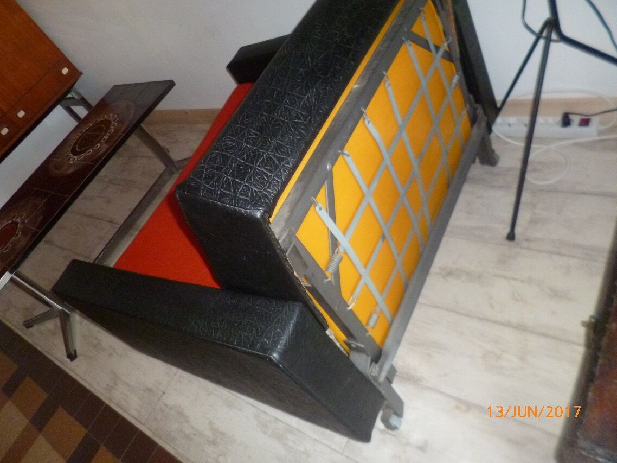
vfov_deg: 51.2
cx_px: 278
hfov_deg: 65.2
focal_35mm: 27
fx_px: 481
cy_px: 204
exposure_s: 1/60
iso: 400
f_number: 2.5
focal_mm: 4.3
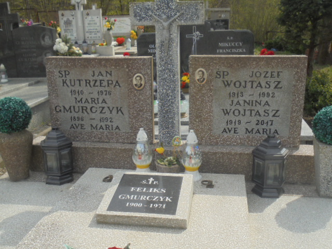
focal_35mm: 38
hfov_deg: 49.0
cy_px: 124
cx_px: 166
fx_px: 364
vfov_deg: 37.7
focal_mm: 6.9
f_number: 4.2
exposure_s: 1/640
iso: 100
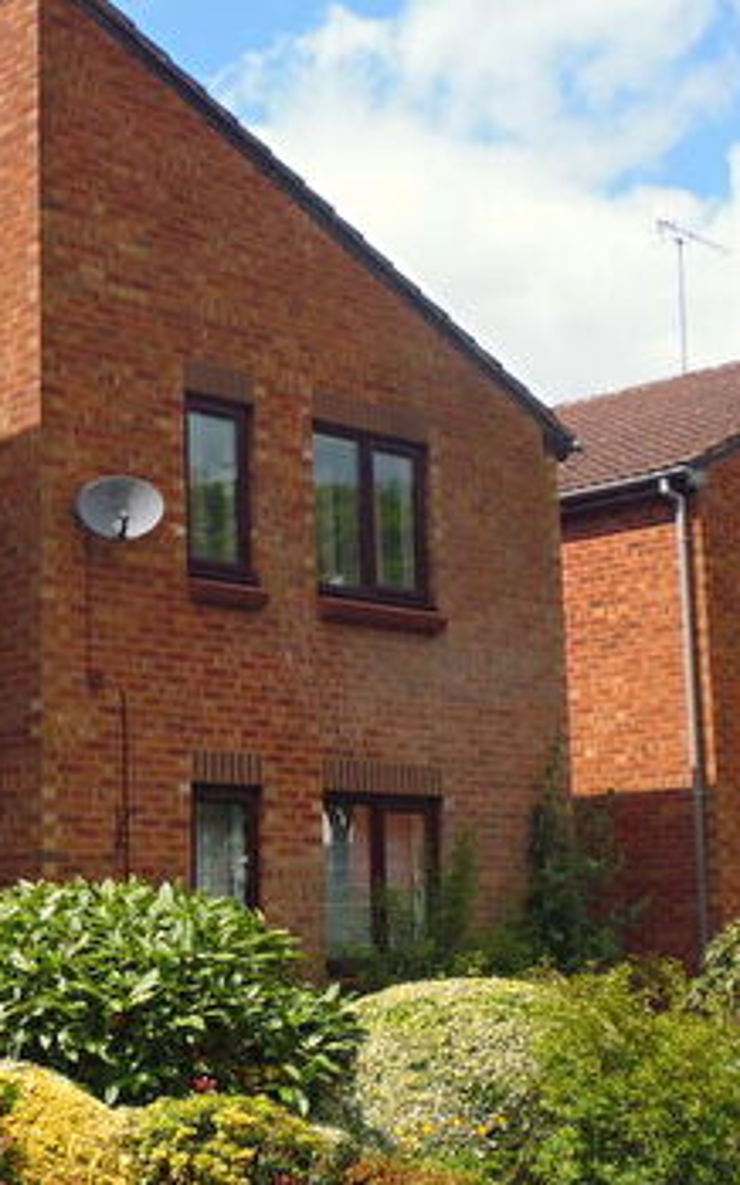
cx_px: 92
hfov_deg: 18.8
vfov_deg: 30.2
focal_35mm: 68
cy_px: 565
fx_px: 2195
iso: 100
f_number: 10
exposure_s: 1/100
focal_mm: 5.6
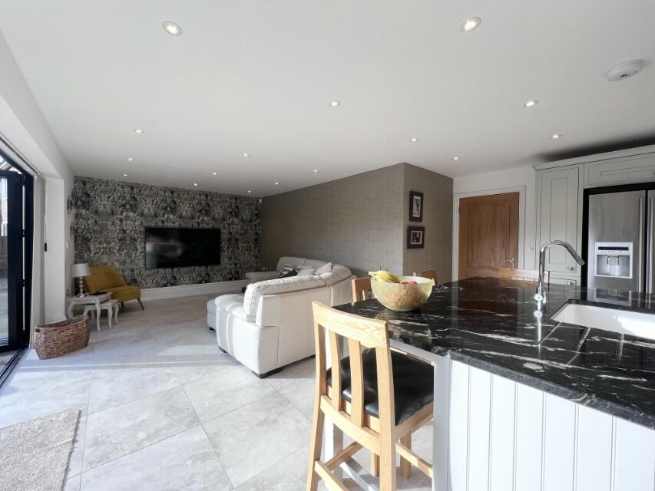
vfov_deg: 89.9
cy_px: 246
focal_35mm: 13
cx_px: 328
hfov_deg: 106.2
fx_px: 246
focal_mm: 1.57
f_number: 1.8
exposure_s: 1/131
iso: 32
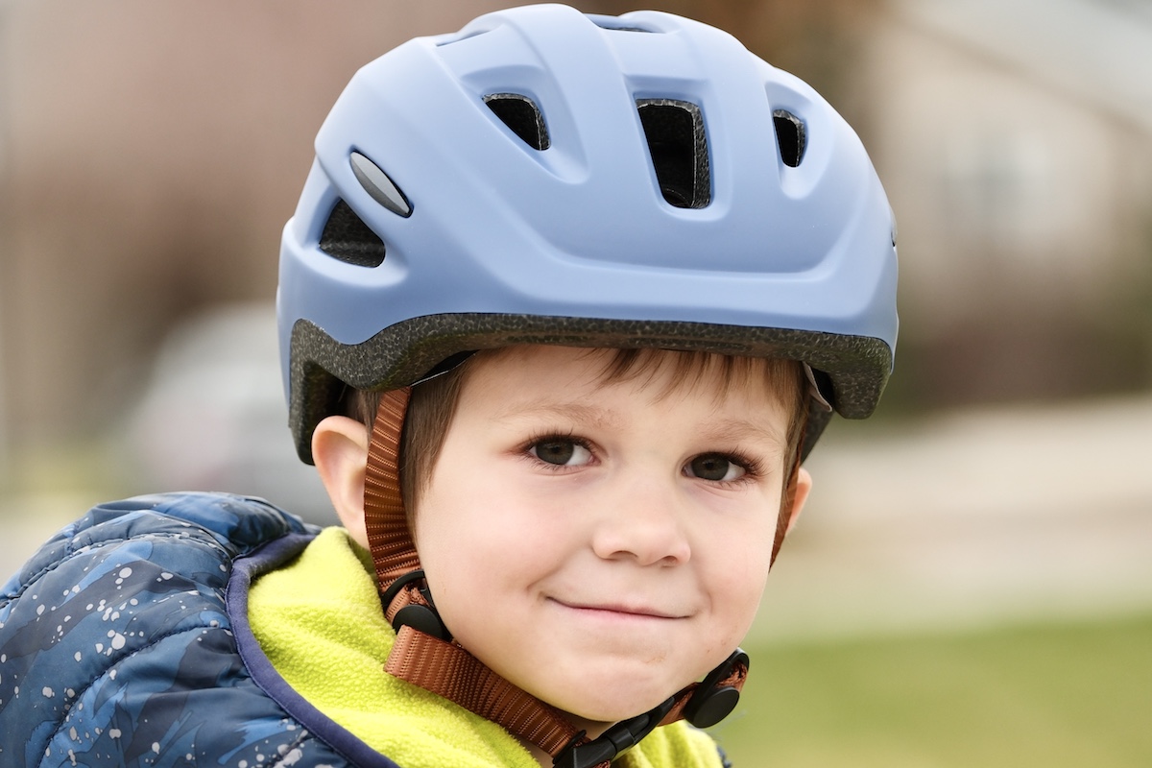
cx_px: 576
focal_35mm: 186
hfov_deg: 11.1
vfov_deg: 7.4
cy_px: 384
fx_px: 5952
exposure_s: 1/240
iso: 125
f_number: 3.6
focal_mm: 124.3
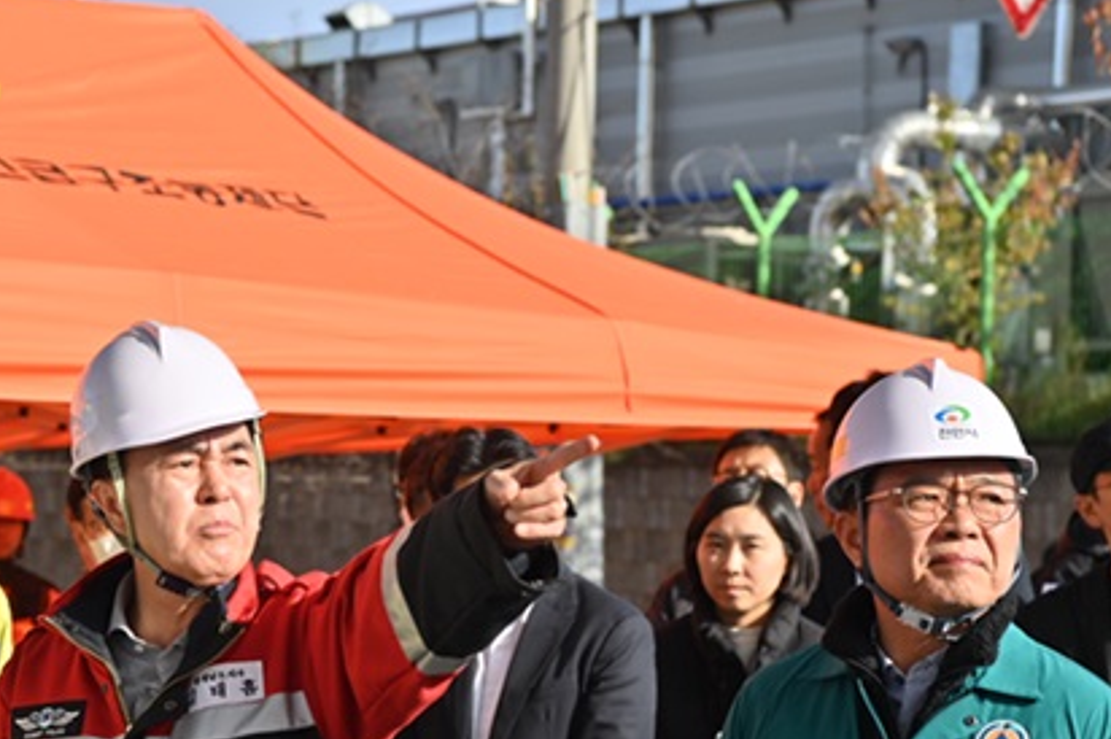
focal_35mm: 99
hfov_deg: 20.5
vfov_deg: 13.8
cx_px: 355
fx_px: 3053
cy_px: 499
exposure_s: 1/250
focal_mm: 70
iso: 100
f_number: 5.6
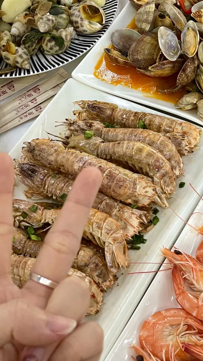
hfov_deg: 12.8
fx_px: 900
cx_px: 155
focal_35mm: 94
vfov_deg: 22.6
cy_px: 141
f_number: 2
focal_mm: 6
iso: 100
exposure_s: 1/100
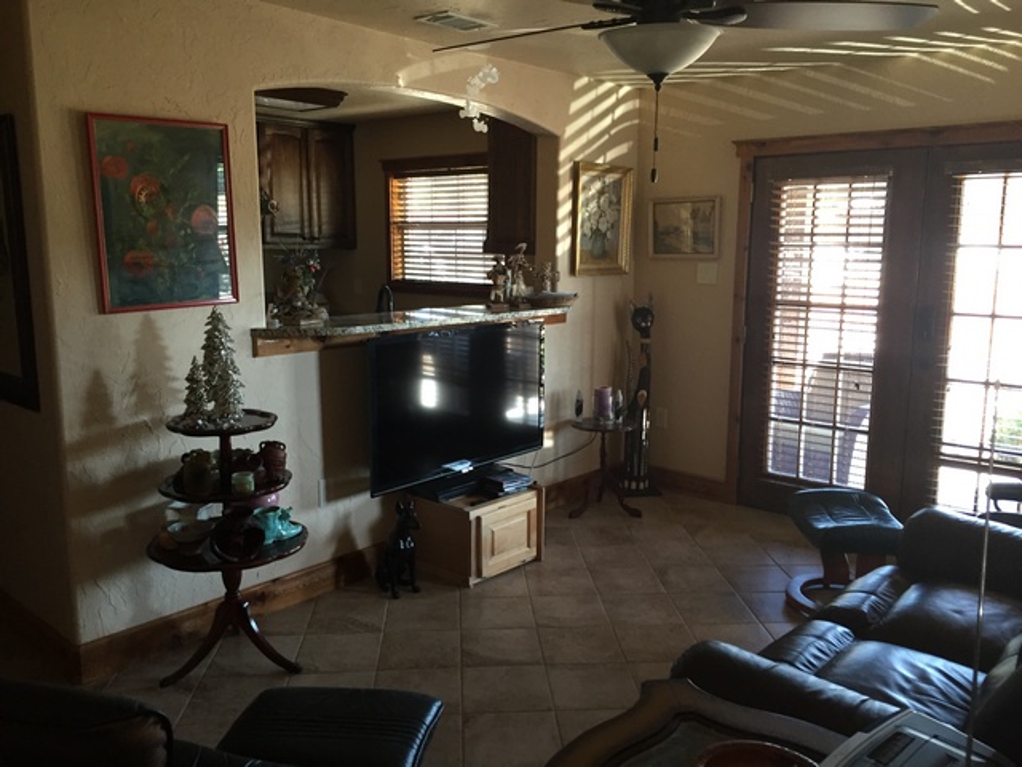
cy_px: 384
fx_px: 856
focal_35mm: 29
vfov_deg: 48.2
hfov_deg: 61.7
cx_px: 511
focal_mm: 4.15
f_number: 2.2
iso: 100
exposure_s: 1/30
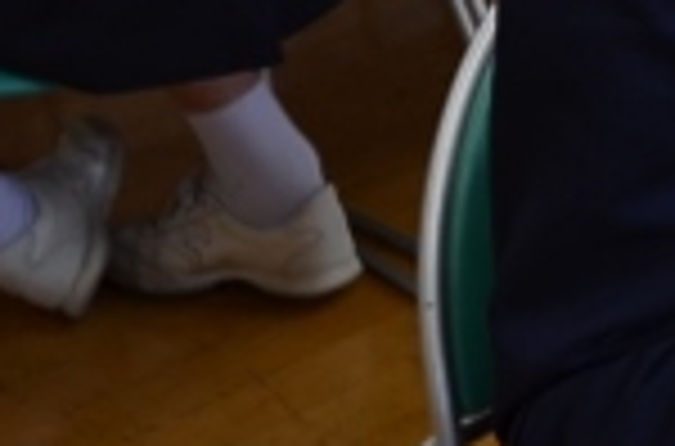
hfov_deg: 10.2
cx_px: 1202
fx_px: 3589
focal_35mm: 192
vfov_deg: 7.1
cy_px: -34
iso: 400
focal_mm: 32
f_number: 5
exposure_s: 1/100
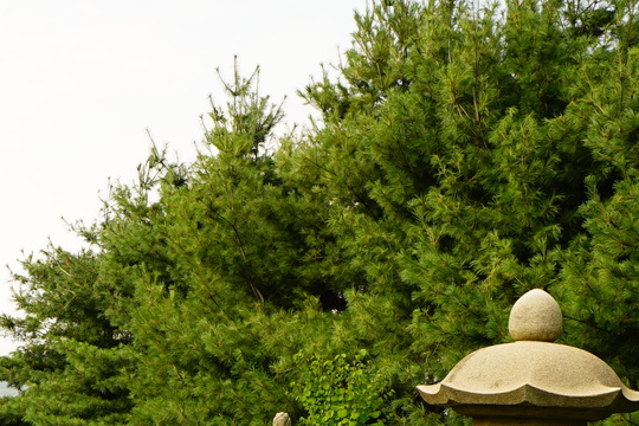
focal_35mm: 83
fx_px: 1473
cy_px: 447
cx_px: 72
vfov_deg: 16.1
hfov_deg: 23.9
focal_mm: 35
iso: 400
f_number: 11
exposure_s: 1/200
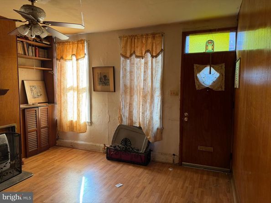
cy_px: 102
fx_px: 188
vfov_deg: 56.8
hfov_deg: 71.6
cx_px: 136
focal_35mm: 24
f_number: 1.78
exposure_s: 1/100
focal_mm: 6.76
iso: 200
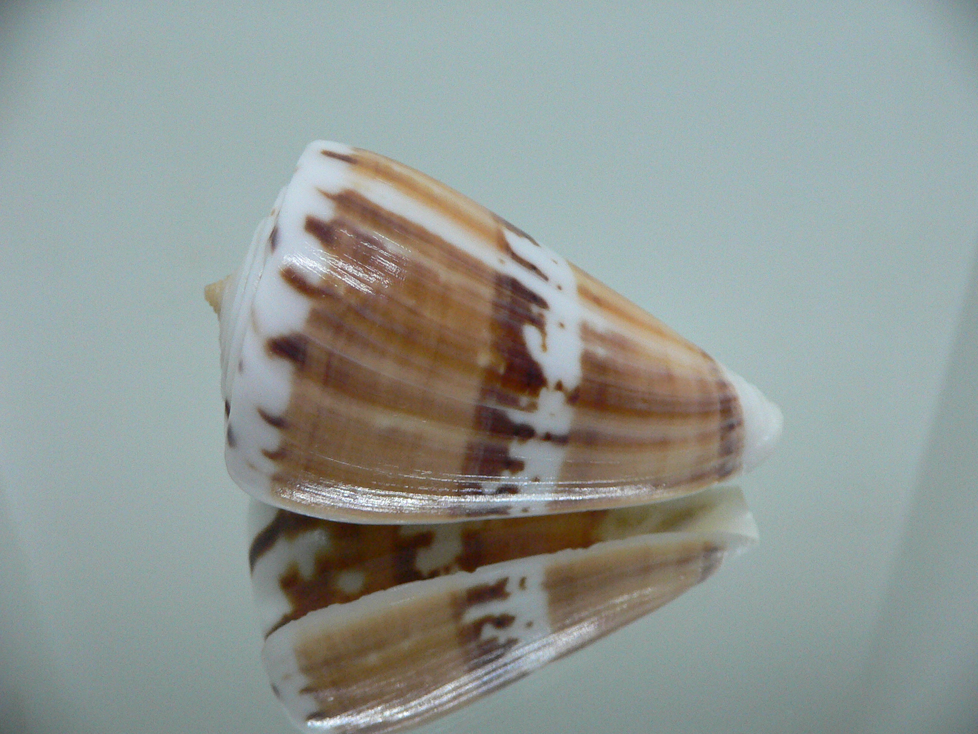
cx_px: 489
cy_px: 367
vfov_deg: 40.7
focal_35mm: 35
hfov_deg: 52.6
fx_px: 989
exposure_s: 1/60
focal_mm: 4.6
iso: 200
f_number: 2.8
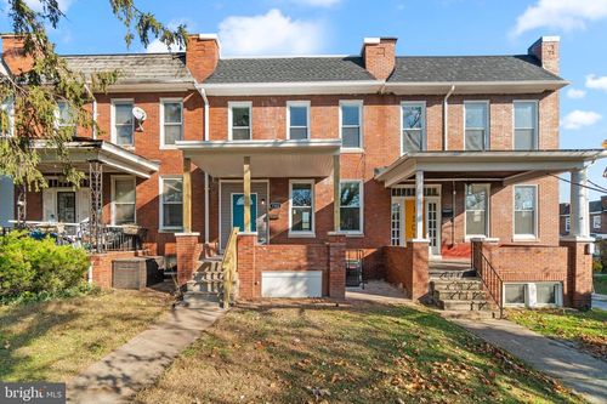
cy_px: 202
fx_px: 253
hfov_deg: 100.4
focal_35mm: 15
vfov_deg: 77.3
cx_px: 304
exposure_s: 1/60
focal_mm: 10
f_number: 7.1
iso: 160
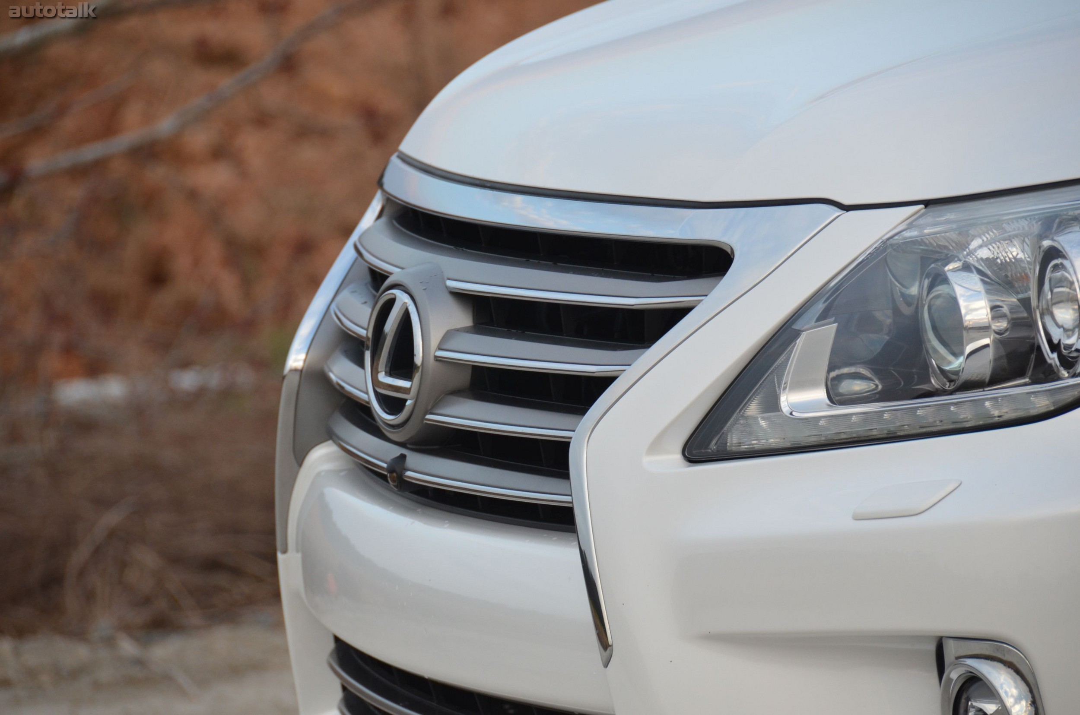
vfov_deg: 4.6
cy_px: 358
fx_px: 8982
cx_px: 540
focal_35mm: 300
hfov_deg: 6.9
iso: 800
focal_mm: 200
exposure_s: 1/500
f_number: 5.6
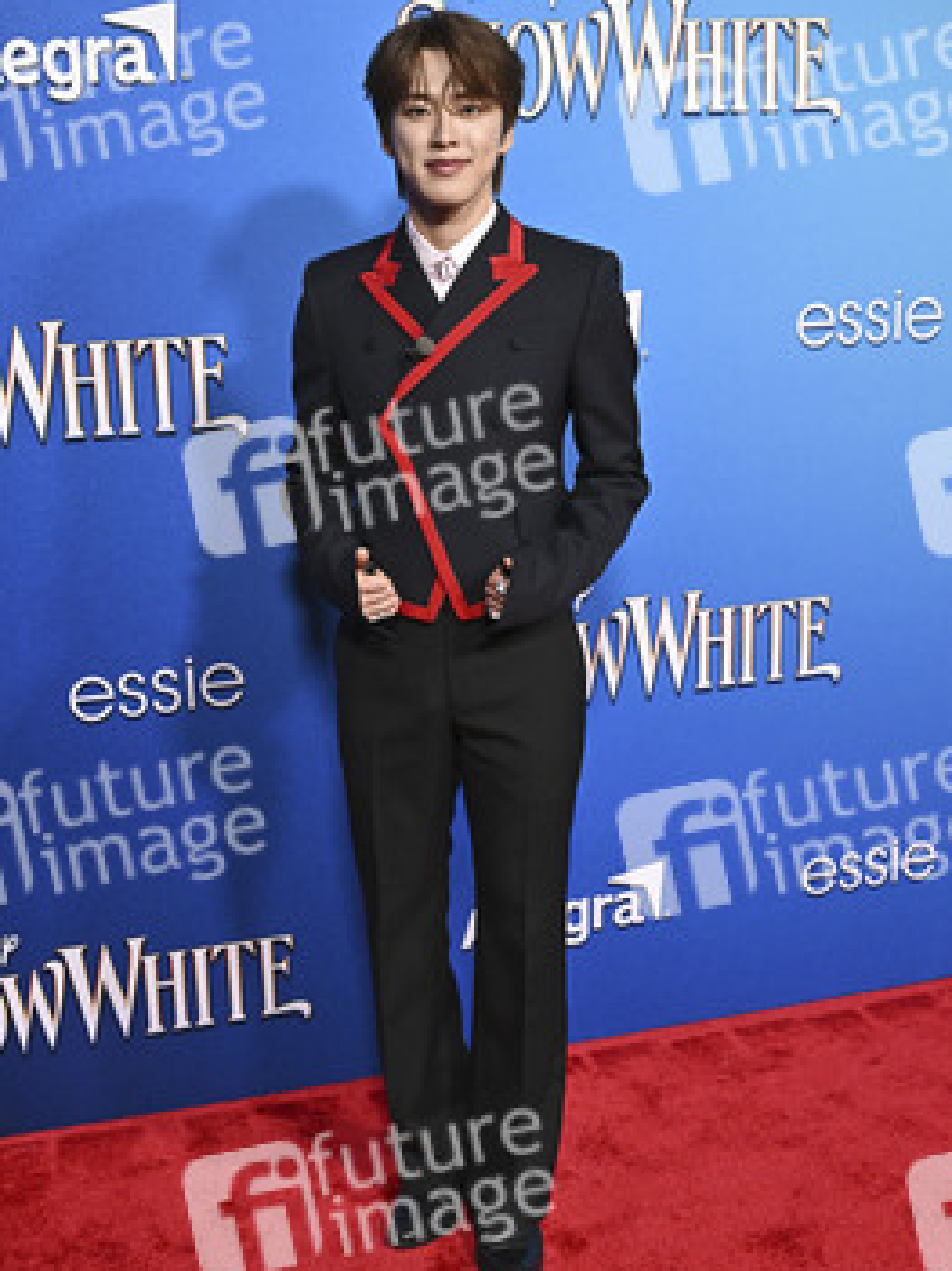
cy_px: 652
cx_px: 474
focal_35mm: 46
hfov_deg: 31.5
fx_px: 1688
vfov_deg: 41.2
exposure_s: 1/250
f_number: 4.5
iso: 3200
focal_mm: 42
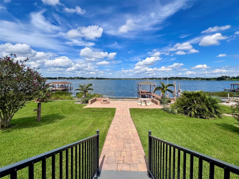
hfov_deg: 106.2
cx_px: 120
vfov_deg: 89.9
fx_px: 90
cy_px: 90
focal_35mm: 13
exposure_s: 1/2732
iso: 32
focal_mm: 1.57
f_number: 1.8
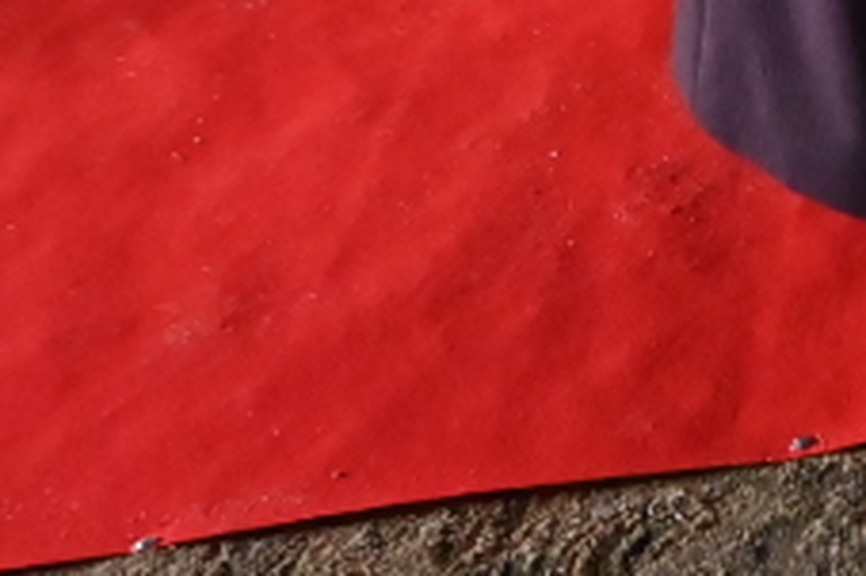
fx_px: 2404
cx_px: 1667
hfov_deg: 16.3
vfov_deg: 12.0
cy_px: -610
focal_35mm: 100
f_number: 2.8
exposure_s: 1/250
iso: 2800
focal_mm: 14
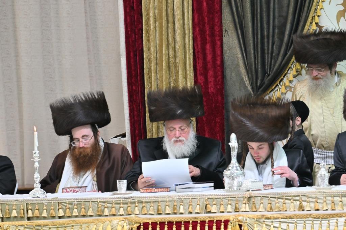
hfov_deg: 6.9
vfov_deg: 4.6
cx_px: 173
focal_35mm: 300
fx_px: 2882
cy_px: 115
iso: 800
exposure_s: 1/400
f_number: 4
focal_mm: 200
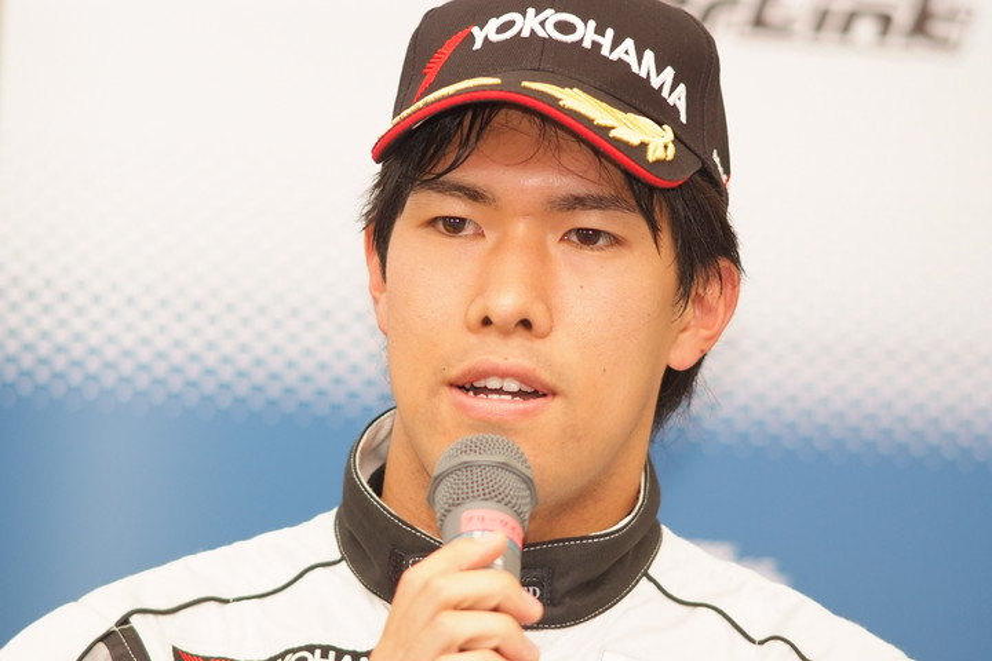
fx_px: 7439
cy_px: 330
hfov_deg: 7.6
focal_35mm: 270
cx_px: 496
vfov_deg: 5.1
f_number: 2.8
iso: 800
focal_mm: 180
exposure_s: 1/125
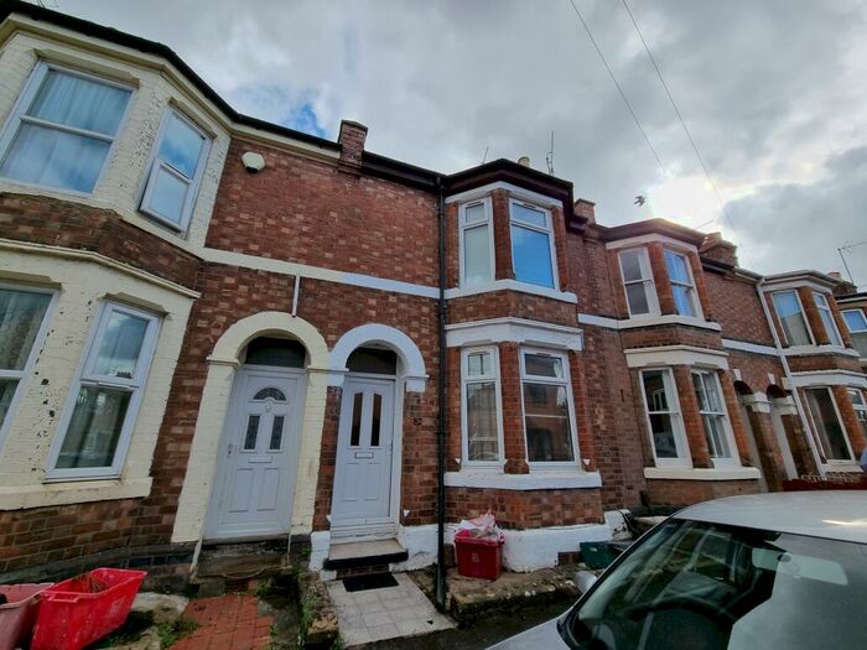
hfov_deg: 106.2
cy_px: 325
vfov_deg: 89.9
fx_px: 326
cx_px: 434
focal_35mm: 13
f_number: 2.2
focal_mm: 2.2
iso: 50
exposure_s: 1/1524
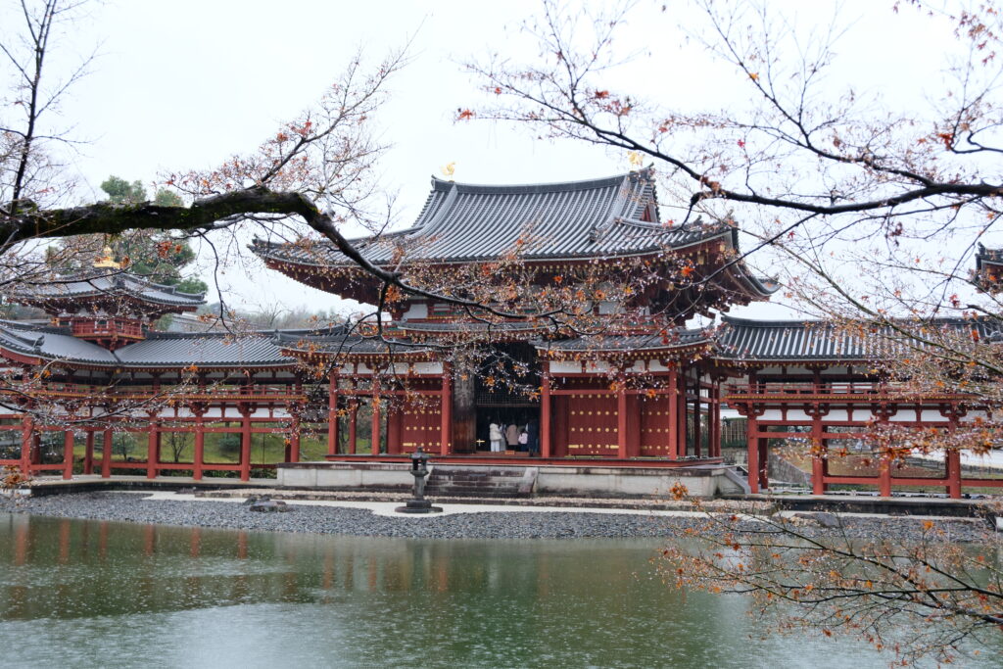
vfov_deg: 32.6
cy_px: 334
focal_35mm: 41
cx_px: 502
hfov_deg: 47.4
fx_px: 1142
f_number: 4.5
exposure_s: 1/90
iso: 250
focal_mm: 27.1
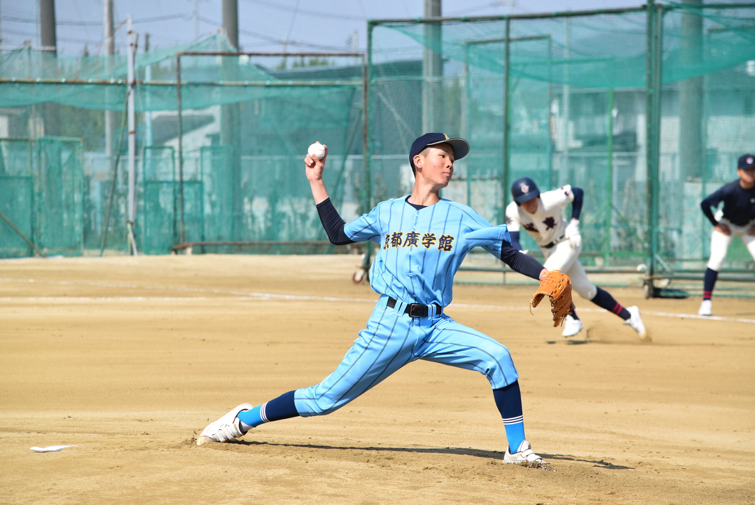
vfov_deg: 6.1
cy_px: 252
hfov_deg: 9.1
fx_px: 4722
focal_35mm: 225
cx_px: 378
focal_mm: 150
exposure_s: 1/800
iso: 200
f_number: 7.1
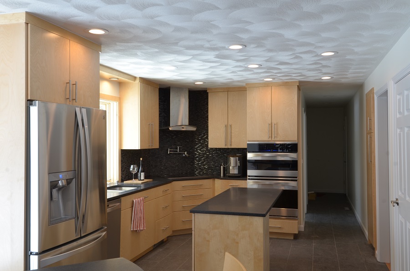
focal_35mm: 33
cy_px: 136
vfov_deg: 39.8
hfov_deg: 57.3
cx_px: 205
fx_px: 375
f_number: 11
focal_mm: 22
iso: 200
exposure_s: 1/13
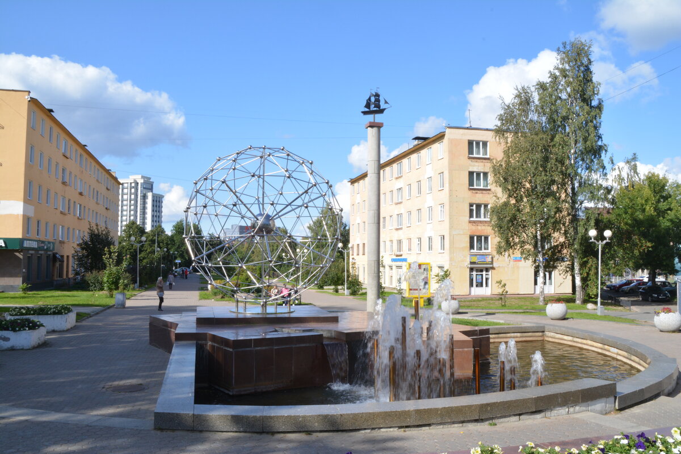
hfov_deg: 61.9
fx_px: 567
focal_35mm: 30
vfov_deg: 43.6
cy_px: 227
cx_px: 340
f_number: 22
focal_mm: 20
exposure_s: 1/60
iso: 400
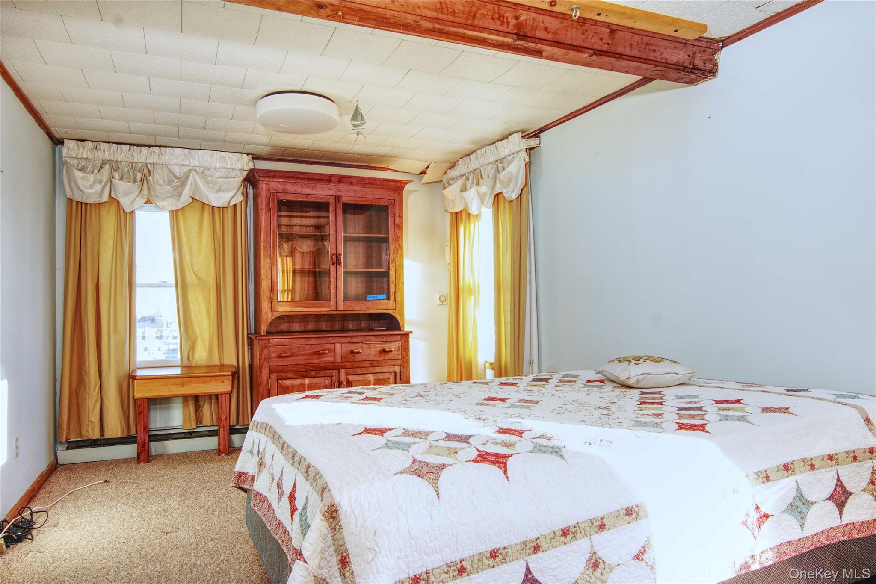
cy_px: 292
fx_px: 584
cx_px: 438
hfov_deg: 73.7
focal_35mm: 24
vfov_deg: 53.1
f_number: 9
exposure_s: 1/25
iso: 320
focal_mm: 16
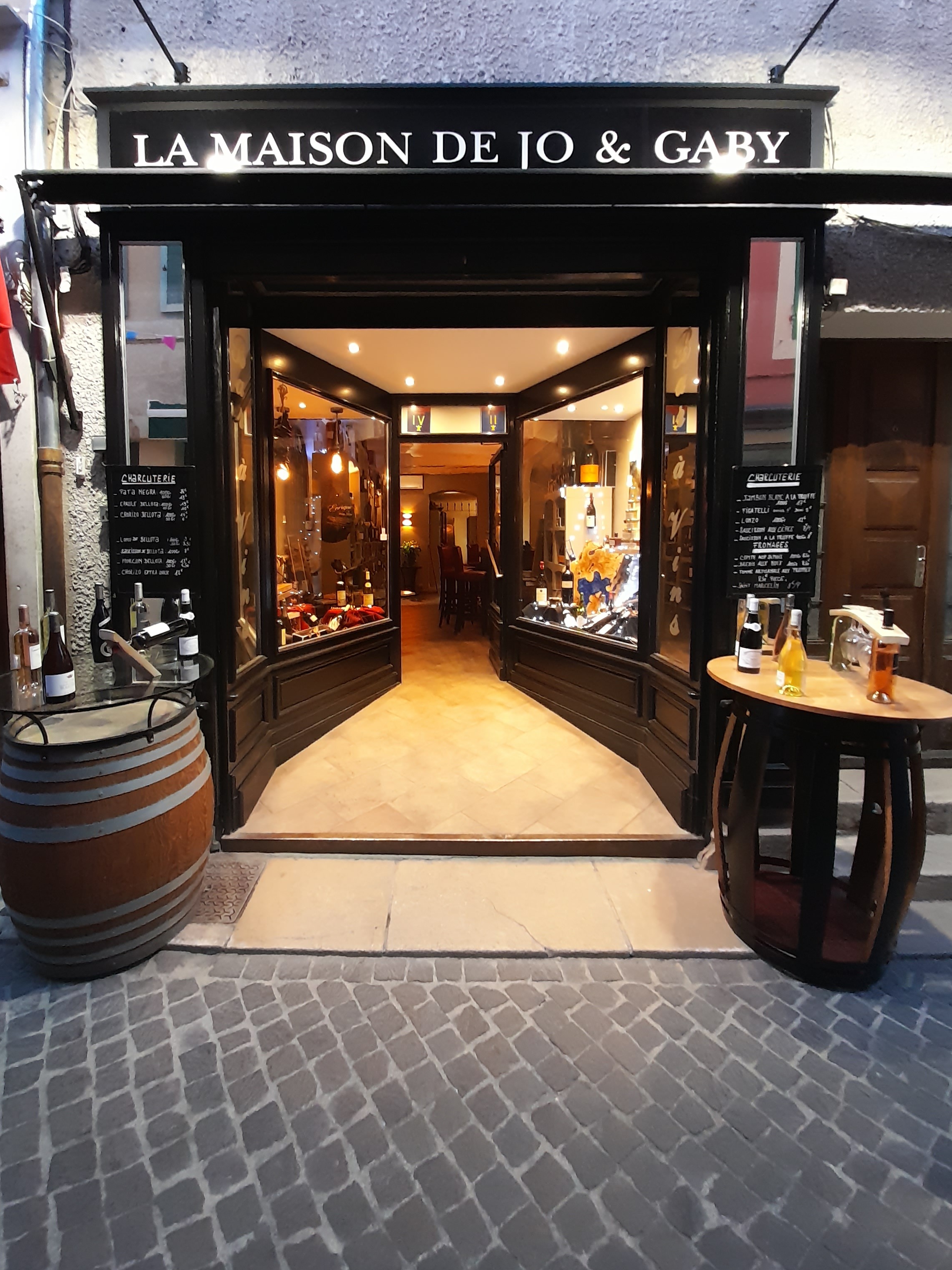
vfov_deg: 101.9
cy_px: 595
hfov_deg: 85.6
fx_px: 513
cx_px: 458
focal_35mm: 14
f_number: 2.2
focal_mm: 1.42
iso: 320
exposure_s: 1/25
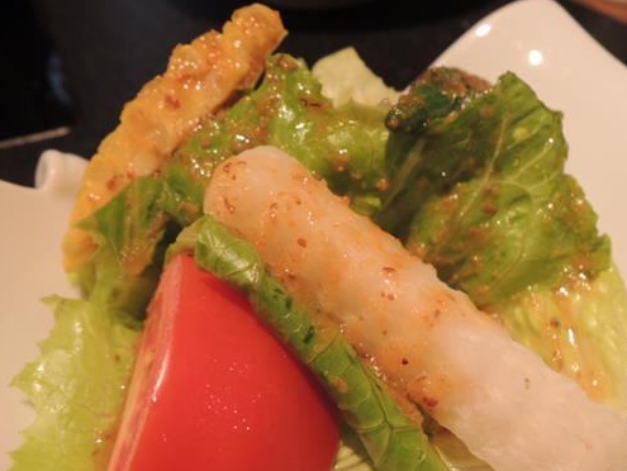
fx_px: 562
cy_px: 292
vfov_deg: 45.1
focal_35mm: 31
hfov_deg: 58.3
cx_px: 308
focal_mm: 4.3
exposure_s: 1/20
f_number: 2.8
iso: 400
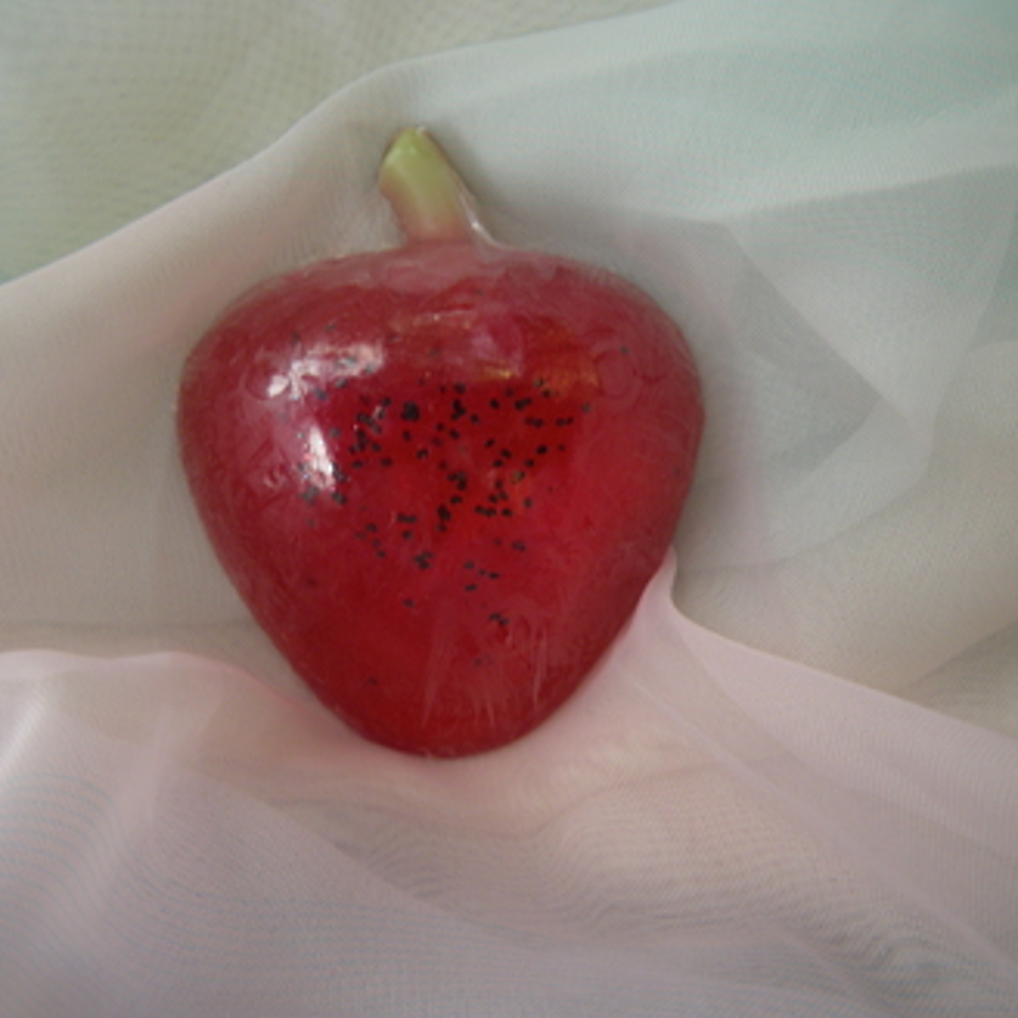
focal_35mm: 34
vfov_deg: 48.4
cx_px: 400
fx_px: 1131
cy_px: 521
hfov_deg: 48.1
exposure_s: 1/50
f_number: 3.5
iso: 80
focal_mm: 5
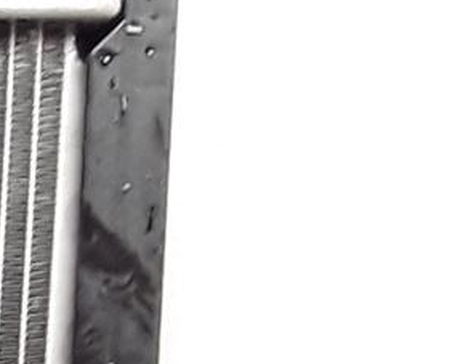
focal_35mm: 197
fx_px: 2652
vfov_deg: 7.3
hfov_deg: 7.8
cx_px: -1110
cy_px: 874
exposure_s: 1/50
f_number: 1.9
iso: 80
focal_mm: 2.91
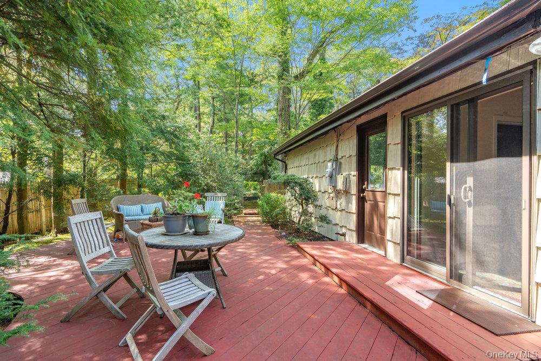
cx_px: 270
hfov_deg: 96.7
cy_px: 180
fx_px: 240
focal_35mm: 16
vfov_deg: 73.8
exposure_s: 1/200
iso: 800
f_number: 6.3
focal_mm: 16
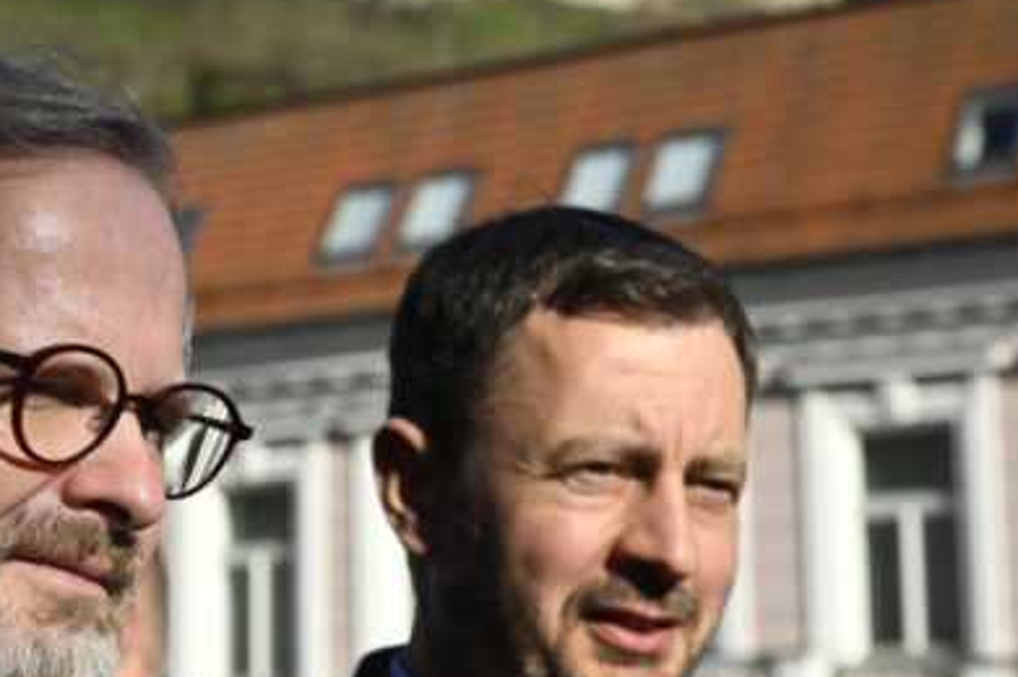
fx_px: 3108
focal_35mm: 110
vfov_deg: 12.4
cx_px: 94
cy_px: 290
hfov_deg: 18.3
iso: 250
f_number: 5.6
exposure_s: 1/1250
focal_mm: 50
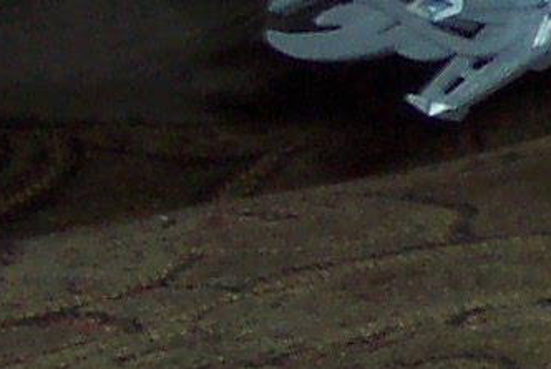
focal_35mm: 247
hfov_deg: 7.6
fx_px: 3784
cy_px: -133
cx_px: 1442
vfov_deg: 5.5
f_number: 2.8
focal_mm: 8
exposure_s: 1/30
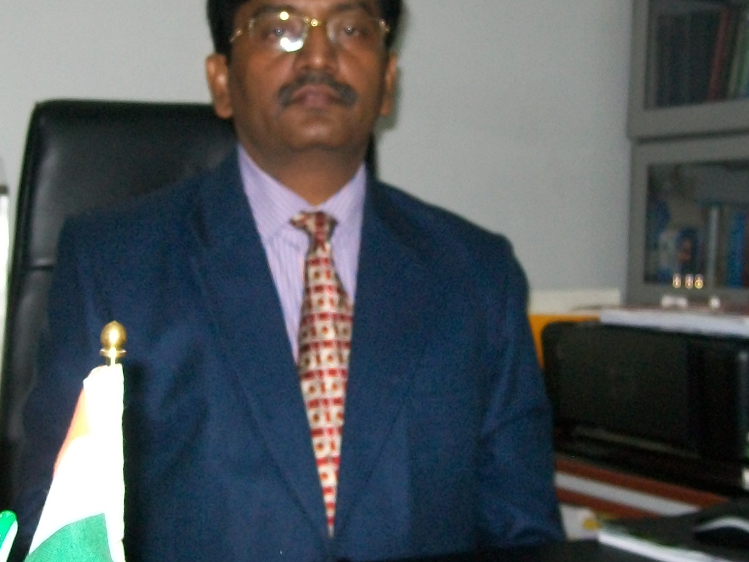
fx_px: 1255
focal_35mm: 58
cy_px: 234
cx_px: 342
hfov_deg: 33.2
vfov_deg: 25.2
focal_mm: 6.1
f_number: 2.7
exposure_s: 1/60
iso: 160
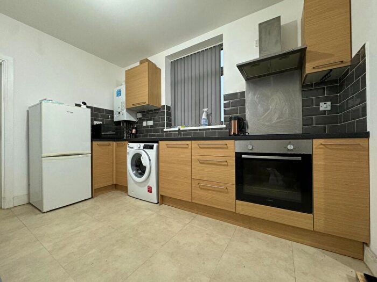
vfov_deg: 85.7
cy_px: 141
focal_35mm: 14
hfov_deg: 102.1
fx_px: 152
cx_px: 188
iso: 640
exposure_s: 1/50
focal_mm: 2.22
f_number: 2.2
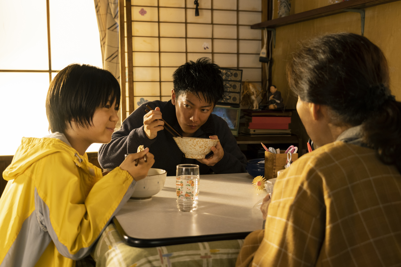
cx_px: 200
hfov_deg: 47.4
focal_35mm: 41
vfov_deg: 32.6
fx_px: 457
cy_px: 134
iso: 1250
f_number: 4.5
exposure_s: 1/100
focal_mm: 41
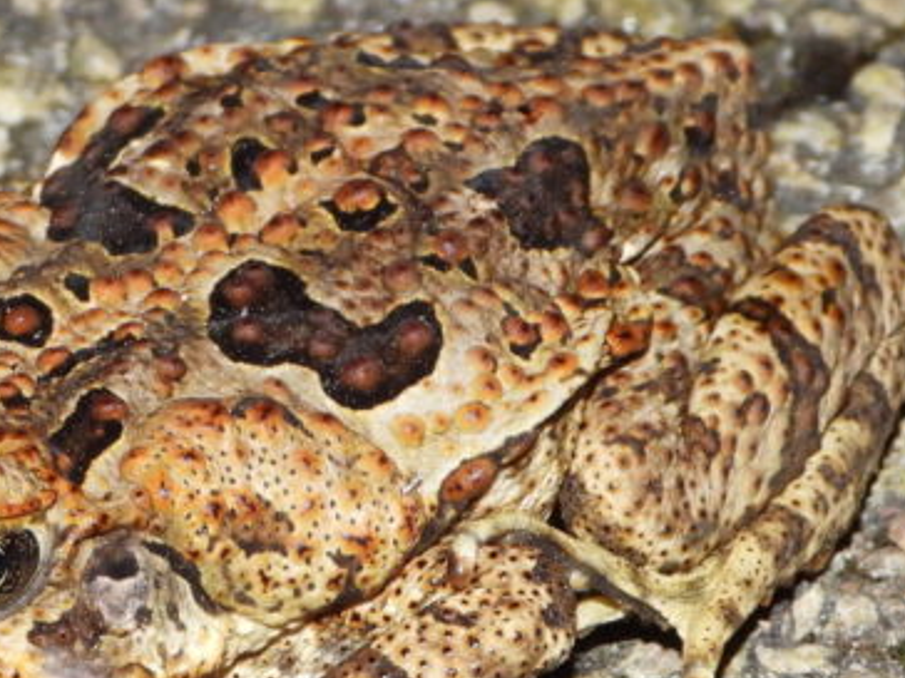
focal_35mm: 661
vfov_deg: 2.2
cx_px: 264
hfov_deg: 3.0
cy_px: 469
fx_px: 17281
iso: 200
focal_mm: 42.2
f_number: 4.5
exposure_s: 1/125
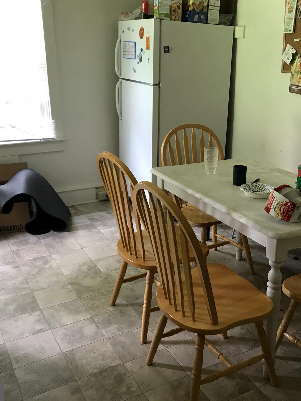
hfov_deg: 37.2
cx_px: 210
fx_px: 441
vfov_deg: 49.0
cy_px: 201
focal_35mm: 38
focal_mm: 3.99
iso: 40
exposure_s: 1/20
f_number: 1.8
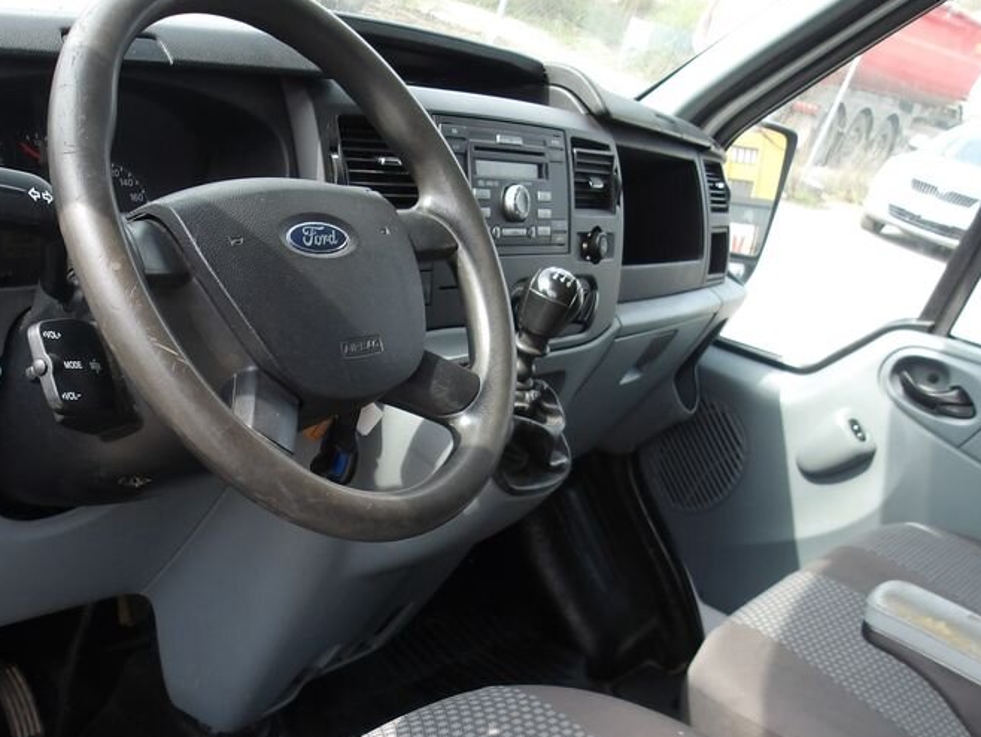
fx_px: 1191
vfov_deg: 33.9
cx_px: 350
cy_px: 521
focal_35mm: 42
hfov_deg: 44.3
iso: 100
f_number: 3
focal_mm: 4.9
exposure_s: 1/203
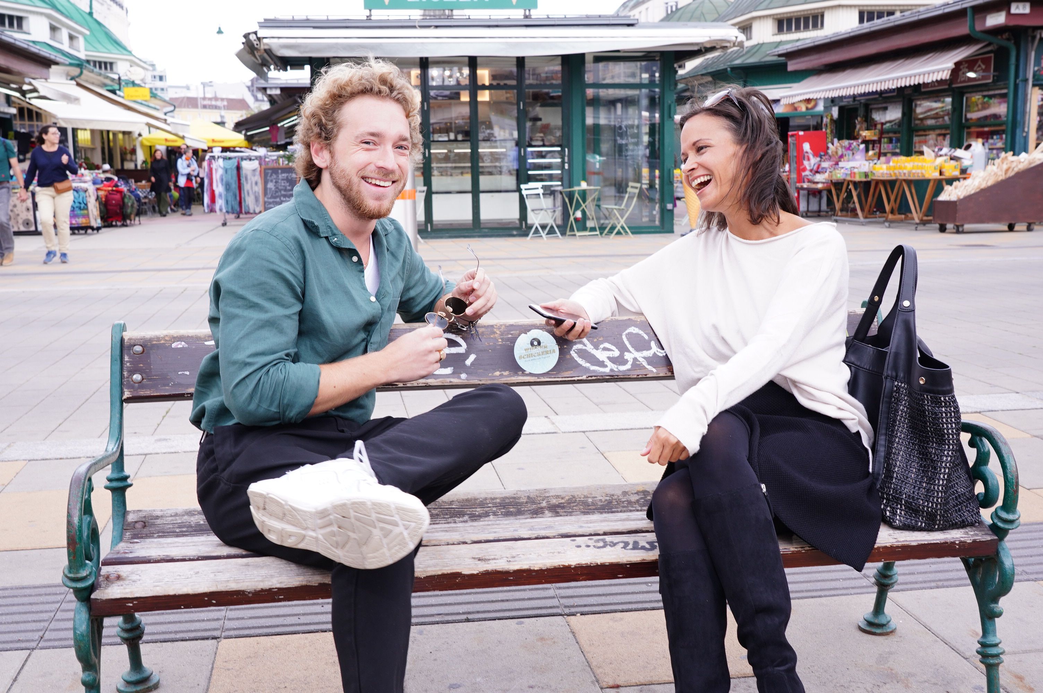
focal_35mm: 40
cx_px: 522
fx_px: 1158
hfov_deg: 48.5
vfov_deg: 33.3
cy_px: 346
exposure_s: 1/100
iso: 400
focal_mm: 40
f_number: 9
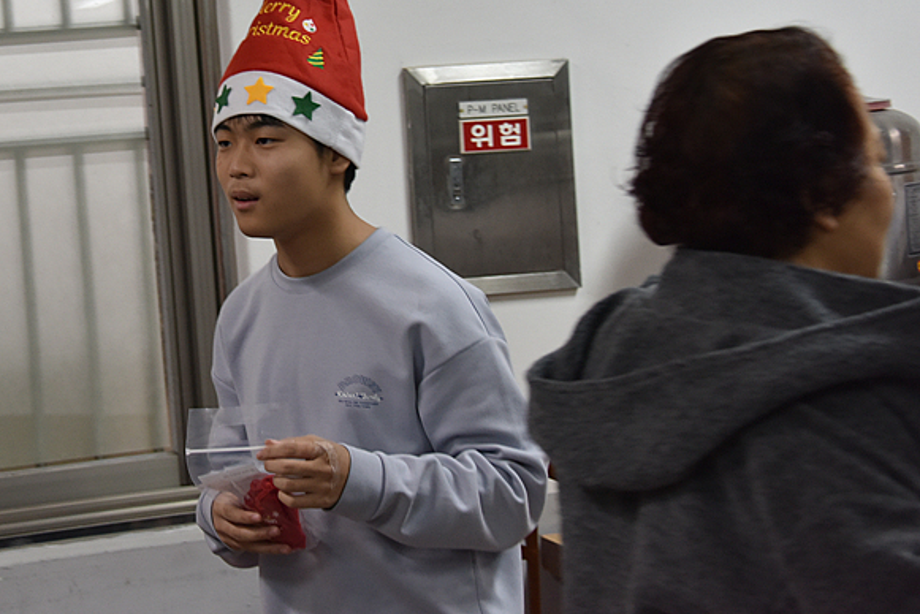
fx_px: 2454
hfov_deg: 21.1
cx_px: 249
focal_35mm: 96
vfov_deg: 14.2
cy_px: 158
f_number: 5
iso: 1400
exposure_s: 1/125
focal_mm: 62
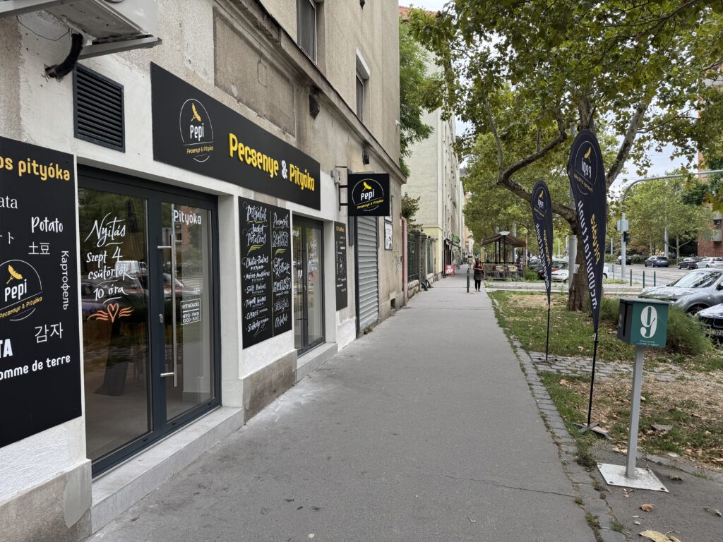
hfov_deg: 71.6
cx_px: 362
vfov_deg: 56.8
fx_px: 501
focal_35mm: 24
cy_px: 271
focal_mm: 6.76
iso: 80
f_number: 1.78
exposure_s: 1/306
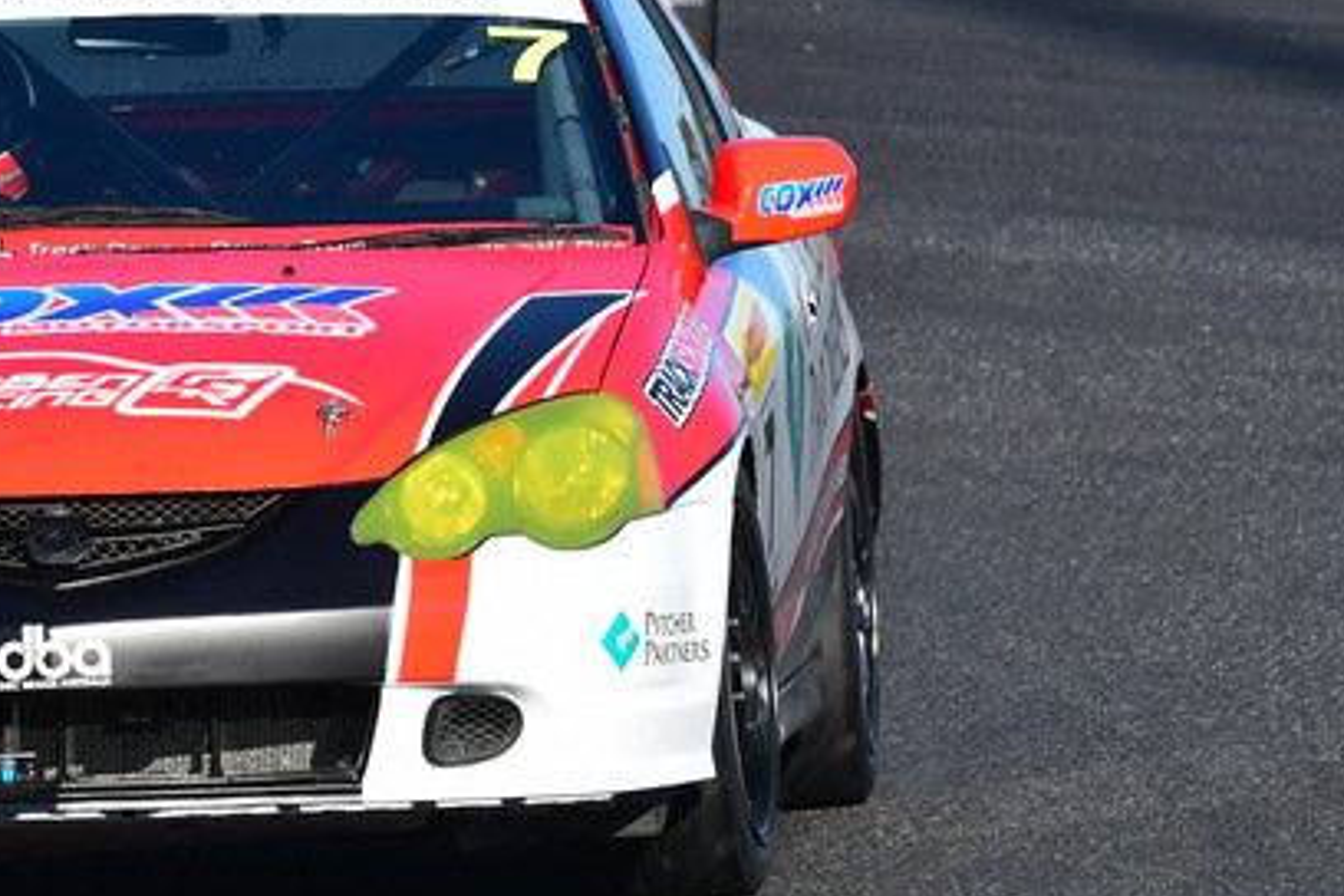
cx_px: 264
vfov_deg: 1.6
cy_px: 227
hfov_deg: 2.3
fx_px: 32925
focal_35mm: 882
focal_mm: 300
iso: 800
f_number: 11
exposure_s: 1/800
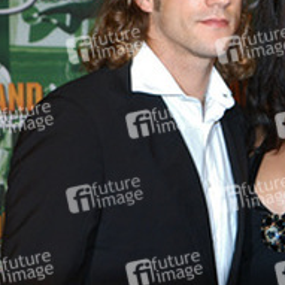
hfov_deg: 8.3
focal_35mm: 211
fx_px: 1965
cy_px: 84
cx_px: 274
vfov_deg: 8.3
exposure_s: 1/160
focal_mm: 70
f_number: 5.3
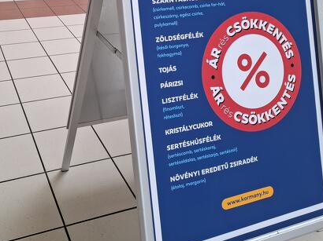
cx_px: 98
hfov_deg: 44.8
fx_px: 382
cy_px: 33
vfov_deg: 33.6
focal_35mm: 41
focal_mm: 5.54
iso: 80
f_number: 1.8
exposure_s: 1/100
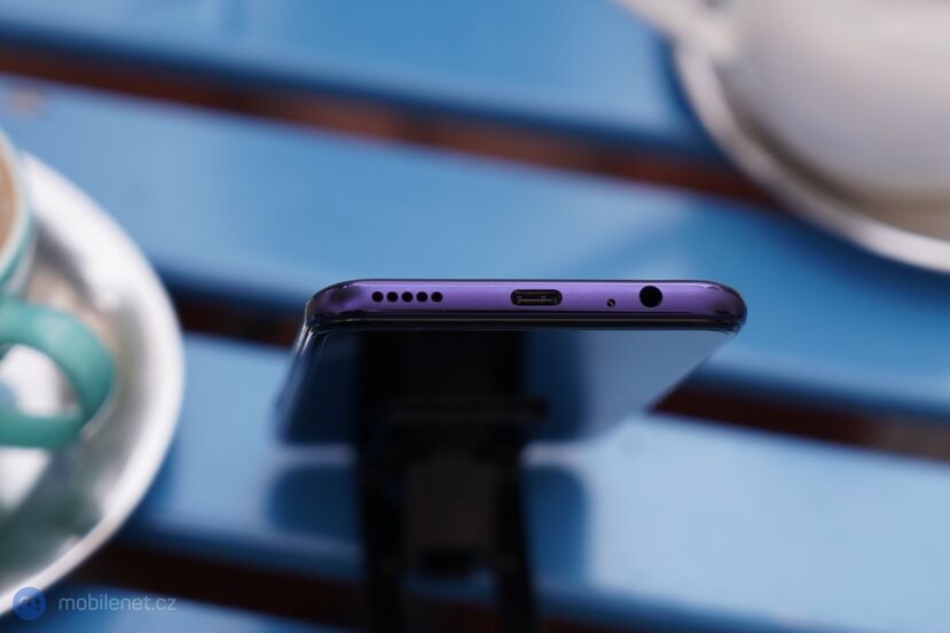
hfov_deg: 28.9
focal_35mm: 70
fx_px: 1846
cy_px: 316
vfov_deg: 19.4
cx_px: 475
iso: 320
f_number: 4
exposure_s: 1/160
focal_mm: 70
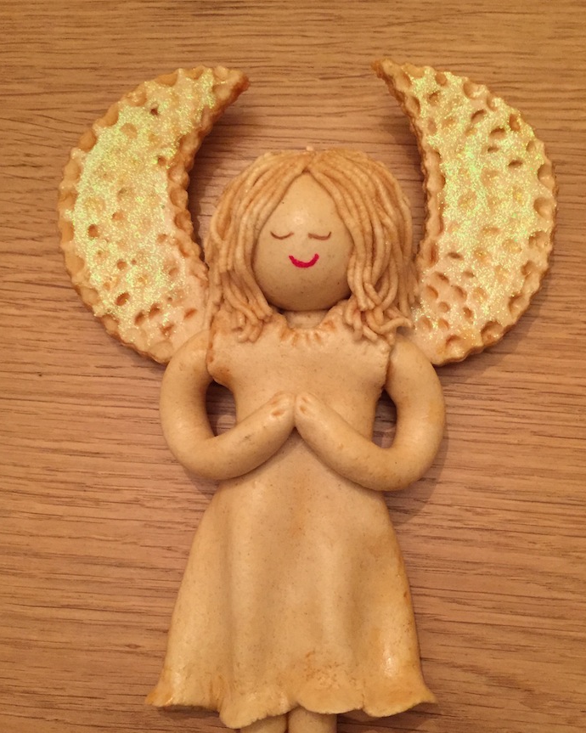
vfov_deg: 51.4
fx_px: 759
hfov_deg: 42.2
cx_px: 307
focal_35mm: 35
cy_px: 412
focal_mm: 4.15
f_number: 2.2
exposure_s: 1/20
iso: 250
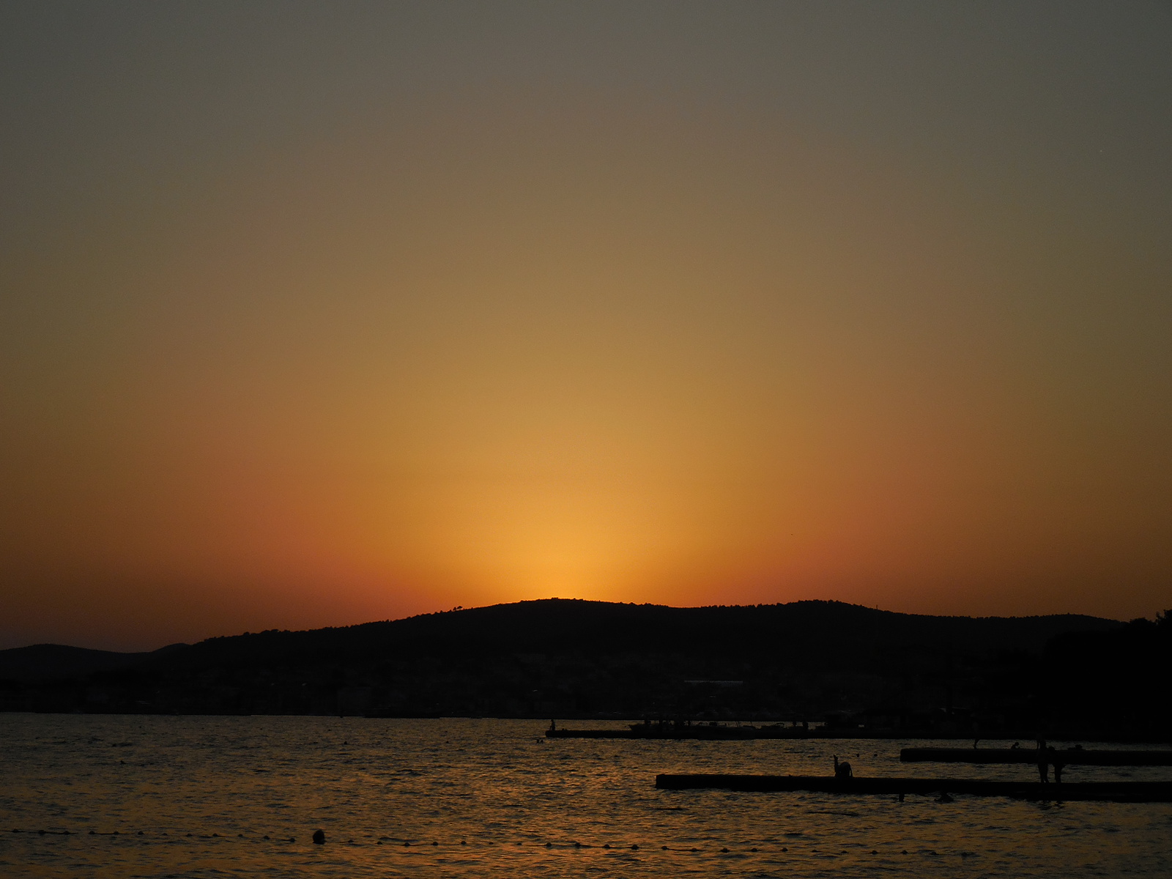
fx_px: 2370
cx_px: 586
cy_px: 440
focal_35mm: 70
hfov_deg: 27.8
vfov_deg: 21.0
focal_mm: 12.6
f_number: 4.7
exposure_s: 1/1600
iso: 125
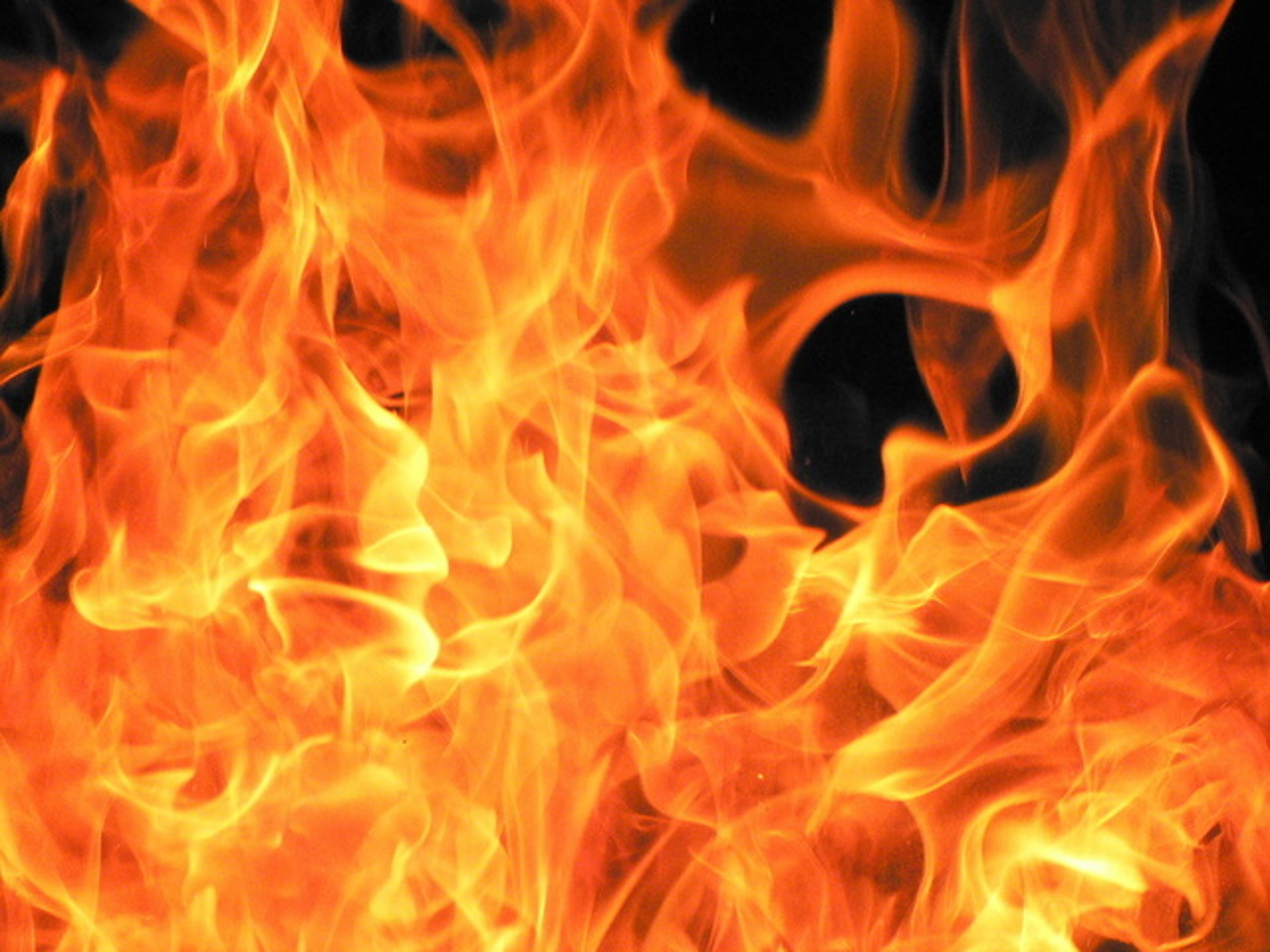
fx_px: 5283
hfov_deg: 13.7
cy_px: 476
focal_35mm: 144
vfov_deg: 10.3
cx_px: 635
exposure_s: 1/800
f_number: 3.2
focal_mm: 24.1
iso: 400
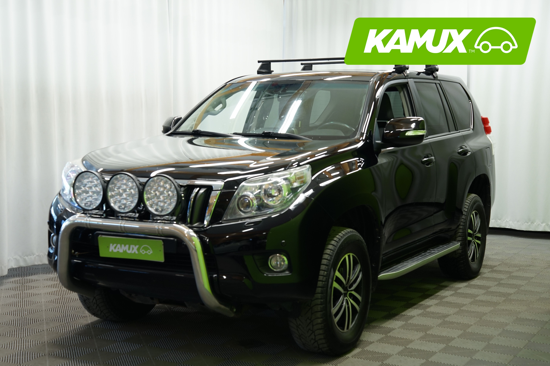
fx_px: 825
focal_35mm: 54
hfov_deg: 36.9
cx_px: 275
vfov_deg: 25.1
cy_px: 183
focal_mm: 54
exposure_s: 1/15
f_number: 5.6
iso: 500
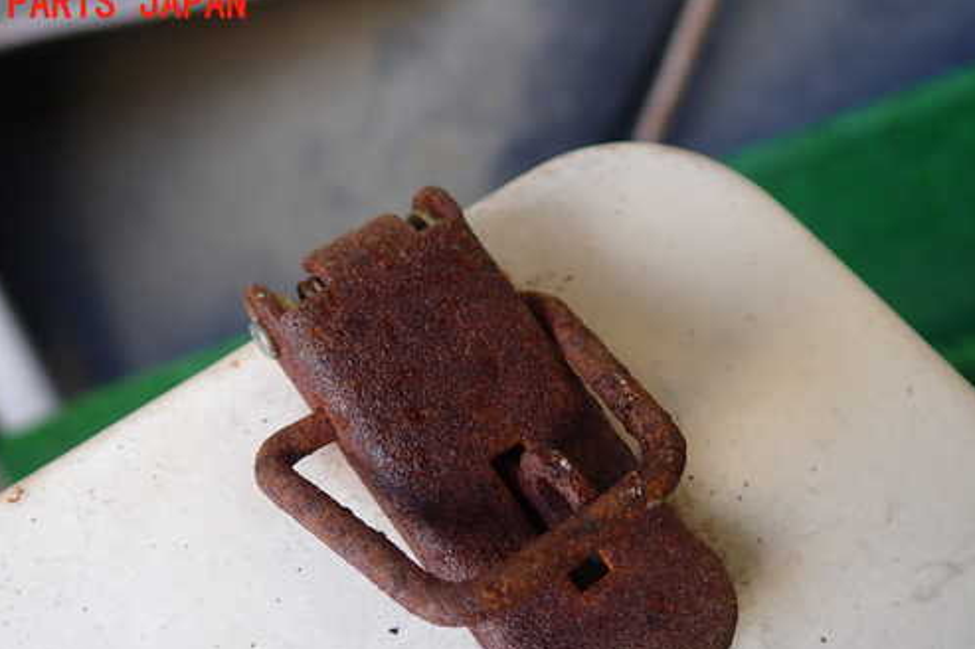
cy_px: 425
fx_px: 1028
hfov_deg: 50.7
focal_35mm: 38
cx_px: 481
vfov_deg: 34.7
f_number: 2.3
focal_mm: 5.4
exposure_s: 1/80
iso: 100
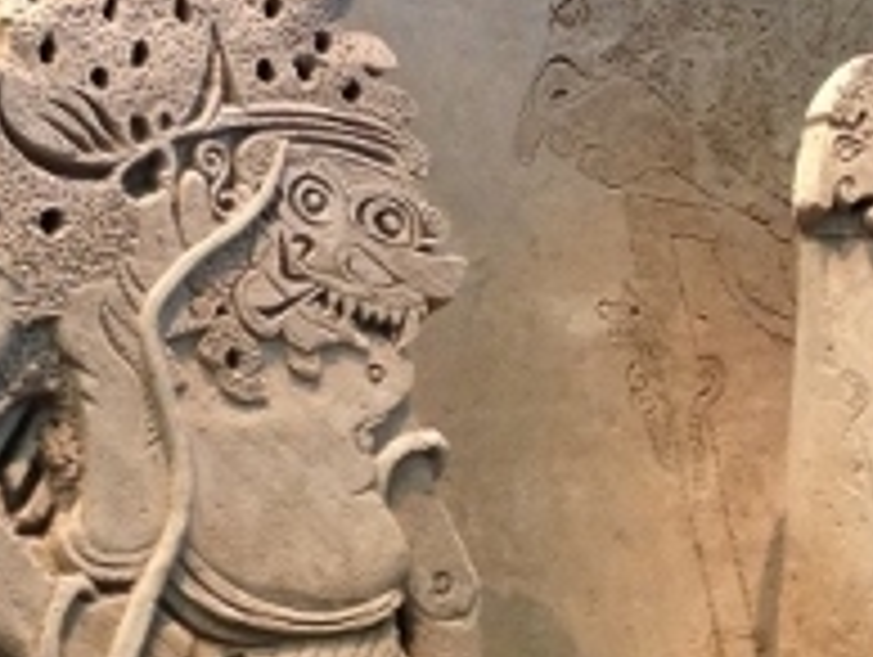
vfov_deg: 16.4
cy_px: 277
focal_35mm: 90
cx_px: 410
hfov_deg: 21.7
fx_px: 2273
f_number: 2.4
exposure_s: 1/20
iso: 200
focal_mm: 4.28
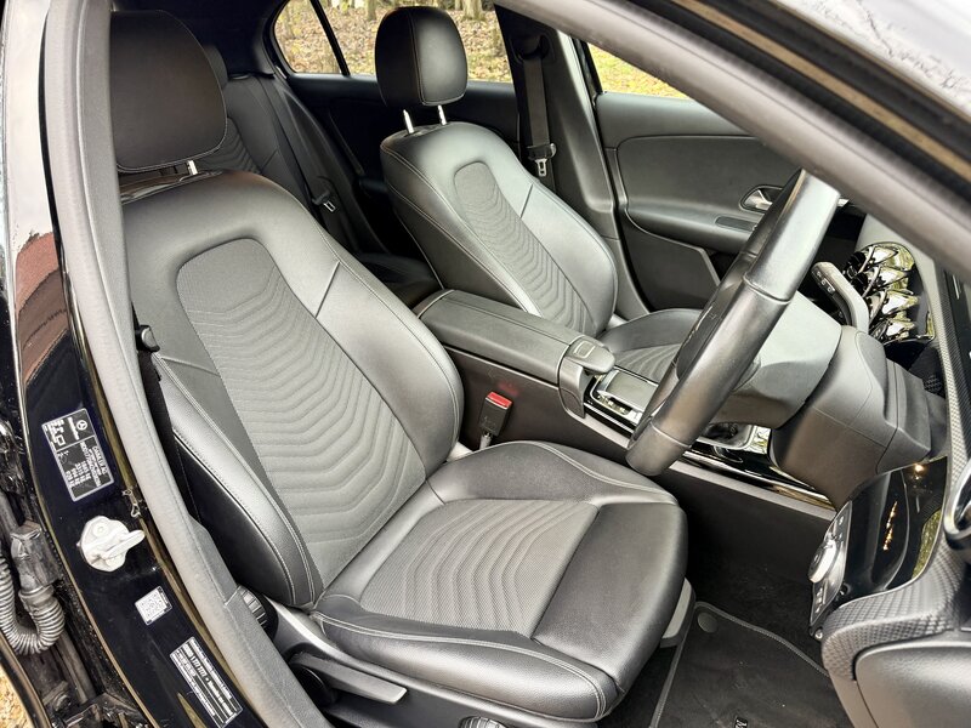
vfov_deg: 56.8
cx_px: 486
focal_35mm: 24
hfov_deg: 71.6
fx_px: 673
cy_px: 364
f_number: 1.78
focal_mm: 6.76
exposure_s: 1/74
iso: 200
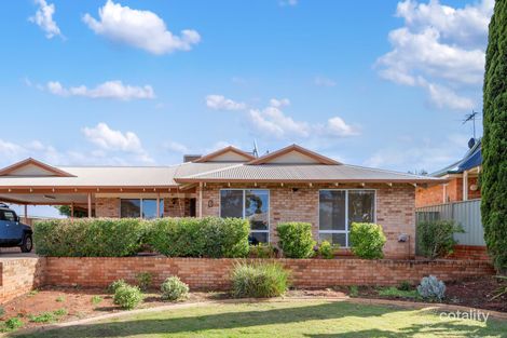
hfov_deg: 84.0
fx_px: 282
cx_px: 254
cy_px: 169
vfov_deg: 61.9
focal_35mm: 20
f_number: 8
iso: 160
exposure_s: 1/320
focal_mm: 20
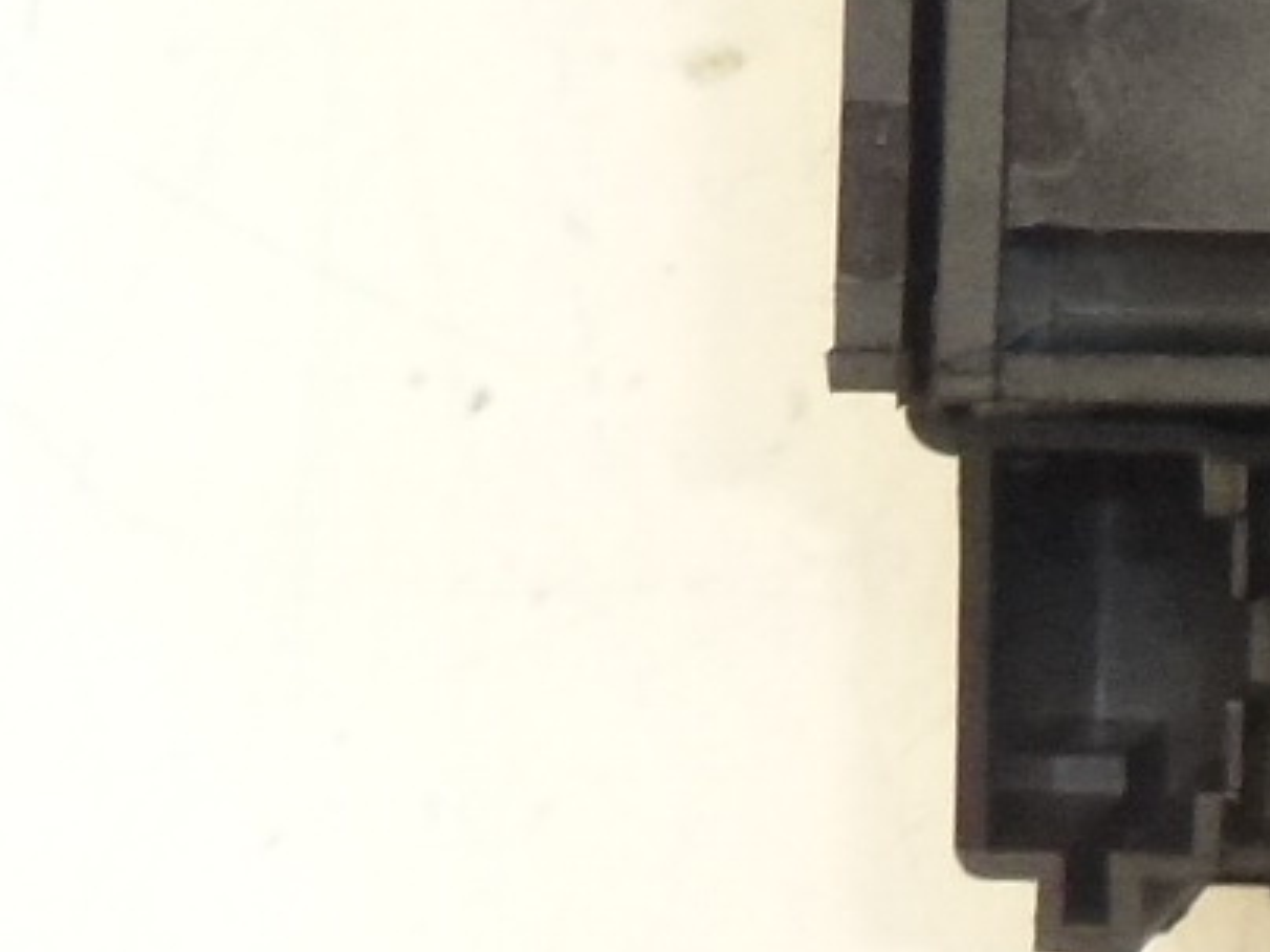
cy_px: -873
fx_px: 10603
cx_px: 3206
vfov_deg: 5.1
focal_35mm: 289
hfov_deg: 6.5
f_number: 4.4
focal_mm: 10.1
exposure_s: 1/80
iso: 400
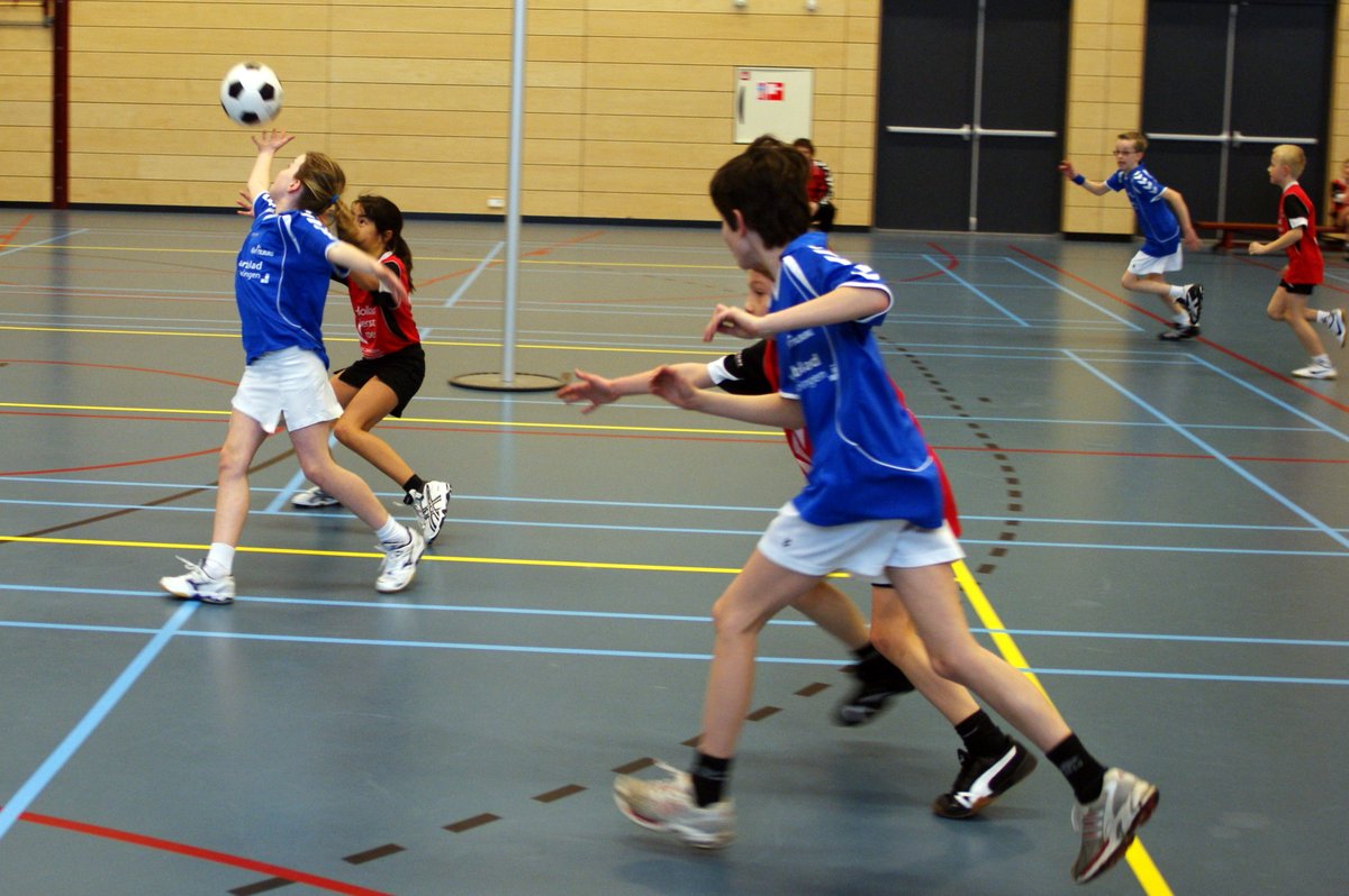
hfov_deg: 46.4
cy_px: 448
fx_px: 1573
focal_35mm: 42
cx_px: 674
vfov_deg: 31.8
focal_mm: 28
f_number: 2.8
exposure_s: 1/125
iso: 400
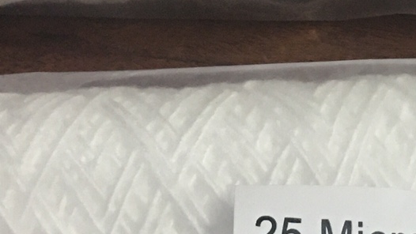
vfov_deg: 10.0
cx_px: 316
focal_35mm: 121
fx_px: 1335
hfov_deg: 17.6
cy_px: 47
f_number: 2.2
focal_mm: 4.15
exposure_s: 1/17
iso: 100
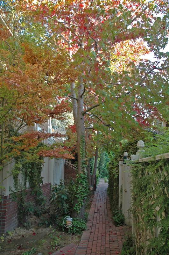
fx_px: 191
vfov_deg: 67.5
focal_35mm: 27
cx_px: 84
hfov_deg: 47.8
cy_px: 128
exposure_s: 1/60
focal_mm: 18
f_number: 4
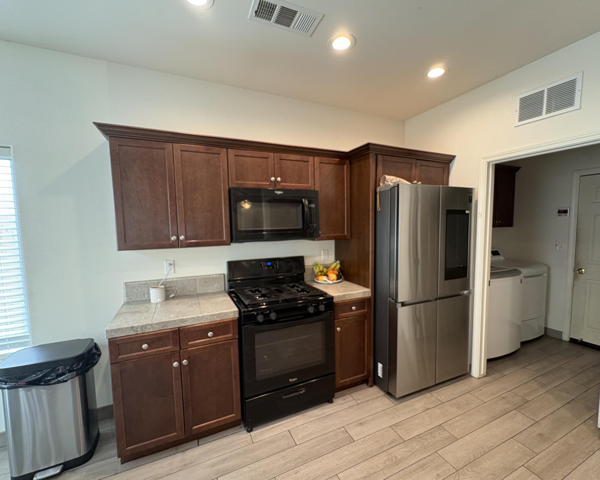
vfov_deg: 84.0
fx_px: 266
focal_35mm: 15
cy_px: 245
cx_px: 304
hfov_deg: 96.8
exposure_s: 1/60
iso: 250
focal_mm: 2.22
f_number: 2.2
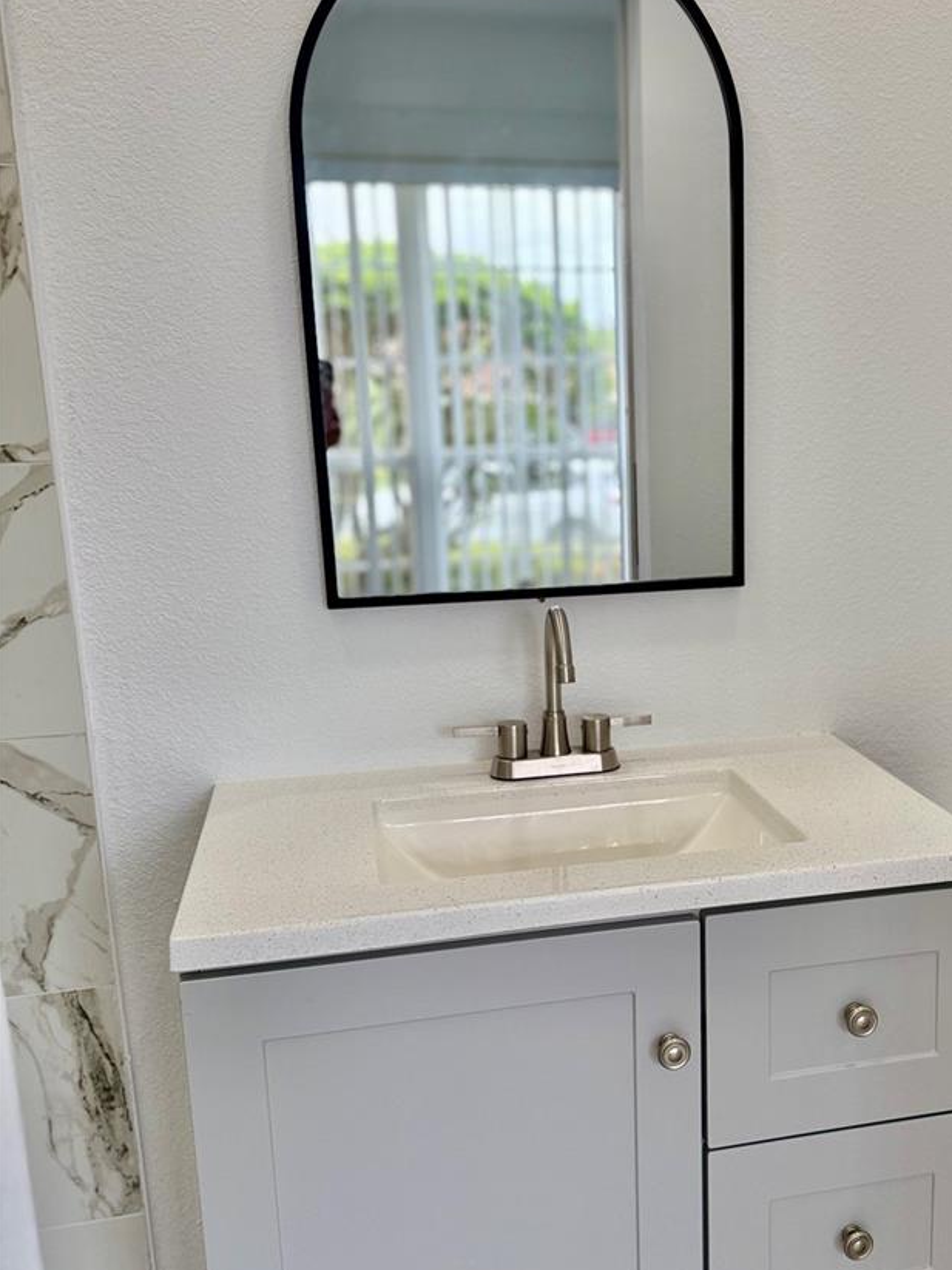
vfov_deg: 52.6
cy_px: 664
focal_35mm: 35
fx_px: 1284
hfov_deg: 39.8
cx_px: 691
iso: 100
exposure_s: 1/286
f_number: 1.78
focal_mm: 6.76
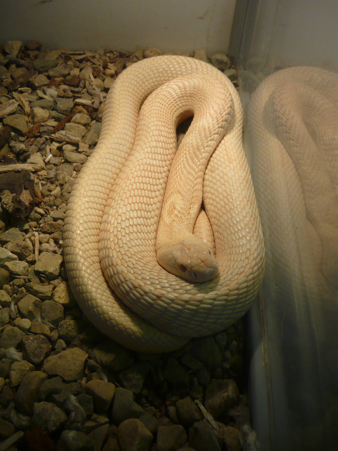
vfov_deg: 55.4
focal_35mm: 33
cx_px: 169
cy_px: 226
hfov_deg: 42.9
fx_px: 430
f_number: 2.8
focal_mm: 5.5
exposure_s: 1/40
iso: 100
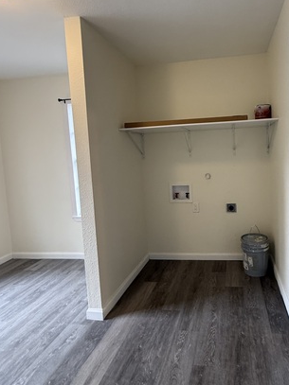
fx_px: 245
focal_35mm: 22
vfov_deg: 76.2
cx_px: 200
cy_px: 173
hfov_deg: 59.2
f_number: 2.2
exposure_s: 1/60
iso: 320
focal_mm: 2.22
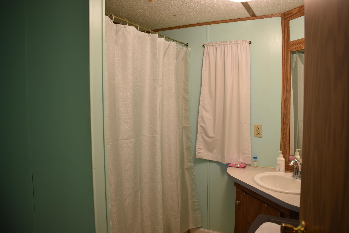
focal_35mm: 27
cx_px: 174
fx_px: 262
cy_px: 116
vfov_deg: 47.9
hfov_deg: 67.4
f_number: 4.5
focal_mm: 18
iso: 400
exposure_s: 1/80
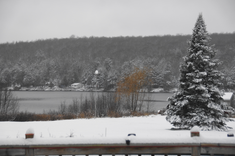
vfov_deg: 16.5
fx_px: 538
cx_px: 118
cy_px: 78
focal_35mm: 82
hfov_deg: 24.6
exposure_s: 1/100
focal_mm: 55
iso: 125
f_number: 5
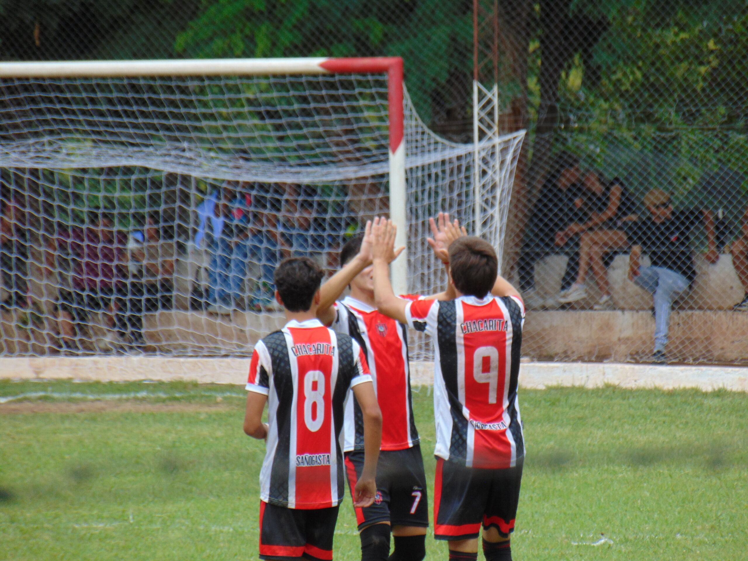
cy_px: 280
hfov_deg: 4.2
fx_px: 10113
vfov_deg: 3.2
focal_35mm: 468
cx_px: 374
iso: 80
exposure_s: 1/320
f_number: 4.4
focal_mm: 84
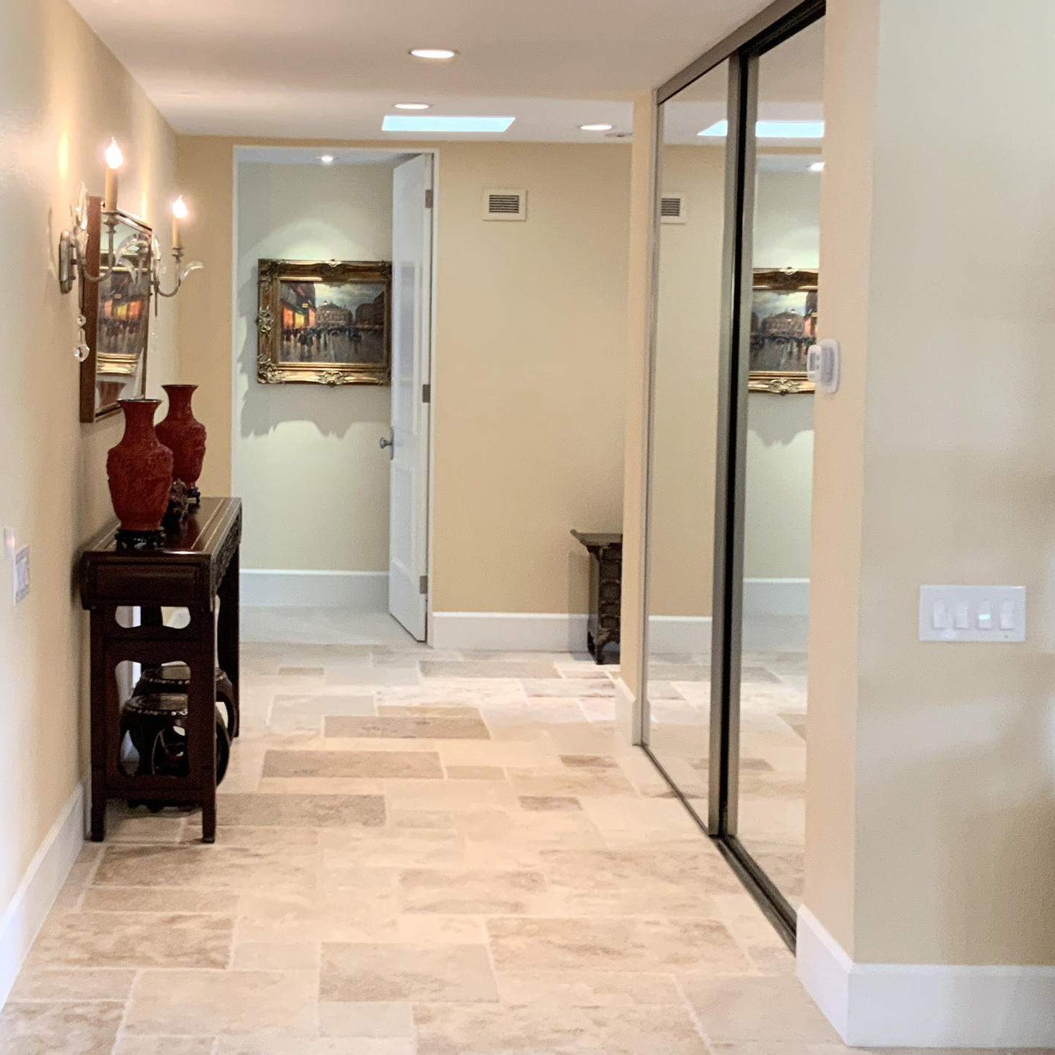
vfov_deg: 31.6
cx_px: 372
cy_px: 610
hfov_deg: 31.4
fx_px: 1862
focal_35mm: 54
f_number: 1.8
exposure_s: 1/60
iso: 100
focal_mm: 3
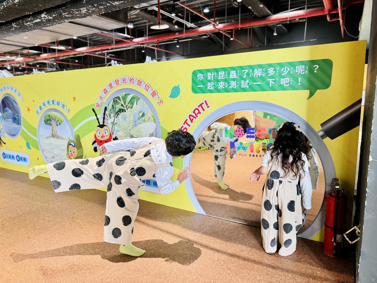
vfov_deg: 56.8
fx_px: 261
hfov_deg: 71.6
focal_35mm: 24
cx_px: 188
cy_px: 142
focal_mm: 6.76
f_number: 1.78
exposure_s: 1/60
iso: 160
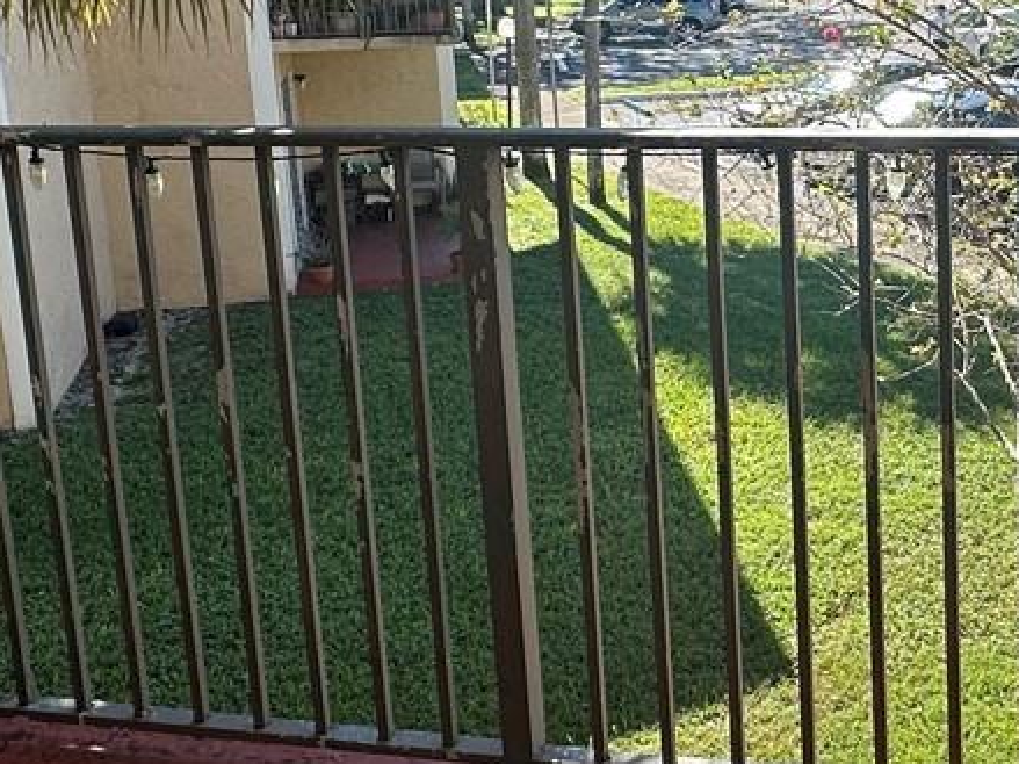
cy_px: 165
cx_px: 877
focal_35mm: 51
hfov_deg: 35.7
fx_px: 1501
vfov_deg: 28.0
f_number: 2.2
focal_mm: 2.22
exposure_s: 1/489
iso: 40
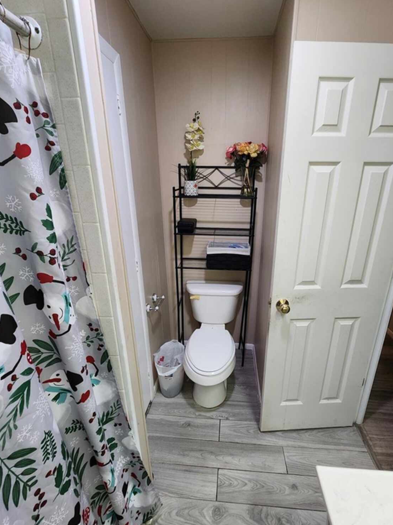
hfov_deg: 81.6
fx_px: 227
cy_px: 261
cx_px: 214
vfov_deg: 98.2
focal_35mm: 15
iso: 250
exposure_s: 1/60
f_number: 2.2
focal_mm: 2.2
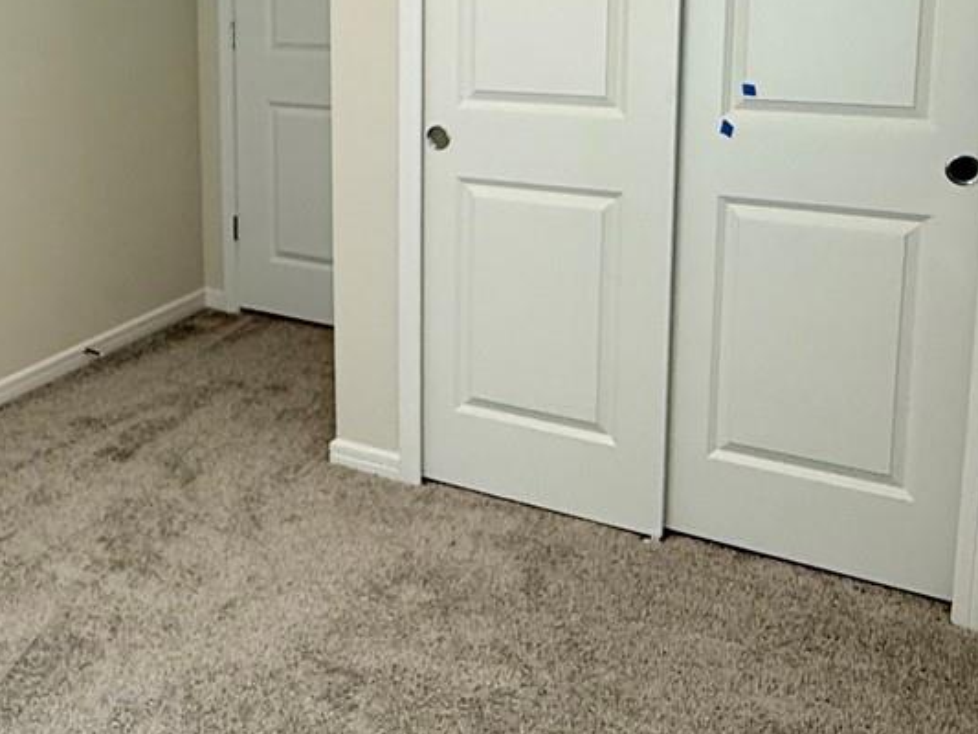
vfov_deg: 33.0
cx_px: 138
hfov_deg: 41.9
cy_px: 110
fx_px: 1187
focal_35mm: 42
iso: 250
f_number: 2.2
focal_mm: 2.22
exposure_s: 1/120
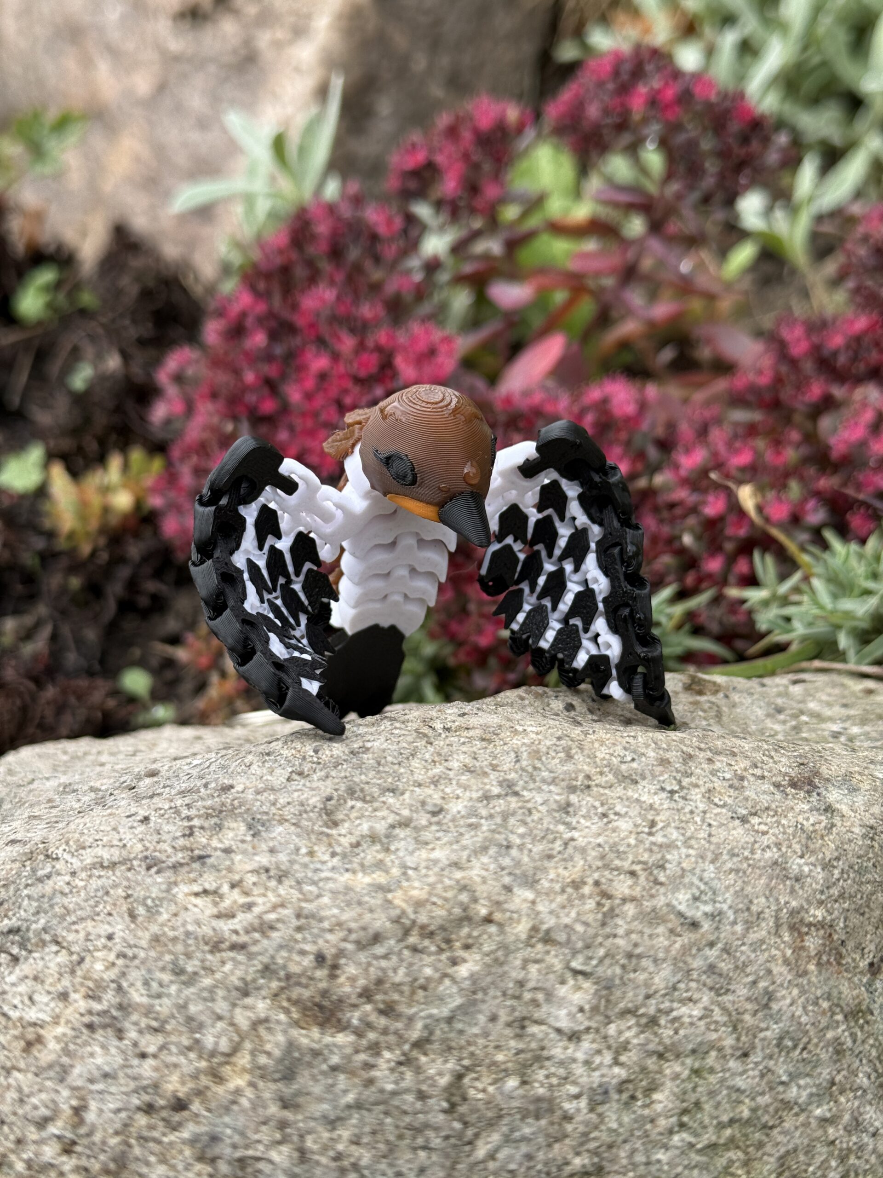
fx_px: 1633
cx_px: 442
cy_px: 589
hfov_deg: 30.3
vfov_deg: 39.7
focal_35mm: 48
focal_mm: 6.76
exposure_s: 1/1484
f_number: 1.78
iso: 80
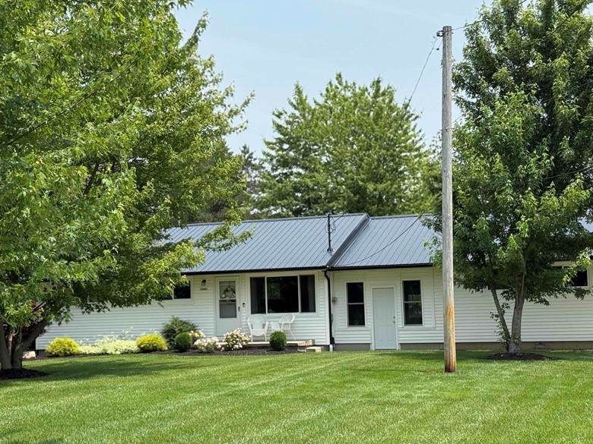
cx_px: 255
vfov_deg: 23.3
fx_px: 1079
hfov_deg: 30.7
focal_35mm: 63
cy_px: 218
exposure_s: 1/4329
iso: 100
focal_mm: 6.76
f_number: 1.78
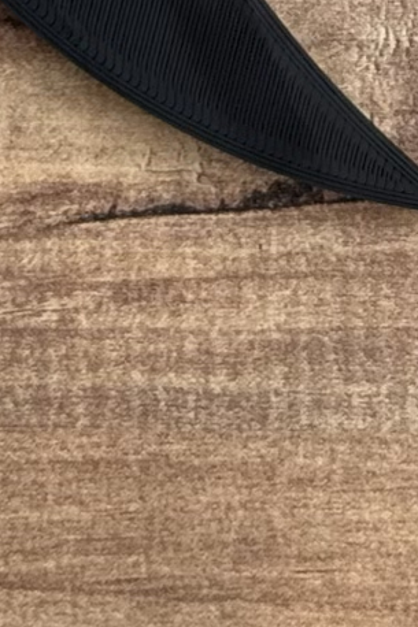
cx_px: 62
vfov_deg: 8.9
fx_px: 3799
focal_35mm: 218
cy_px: -653
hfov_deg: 6.3
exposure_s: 1/1133
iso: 64
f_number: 1.78
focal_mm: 6.76
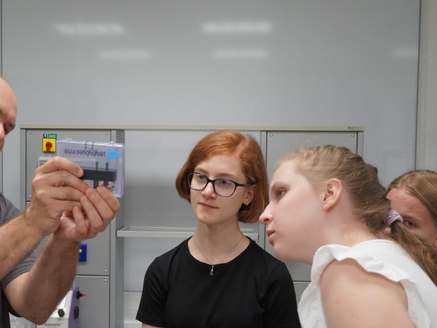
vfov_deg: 22.2
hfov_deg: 29.3
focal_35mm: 66
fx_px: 833
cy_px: 201
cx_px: 166
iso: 1000
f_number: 4.5
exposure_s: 1/160
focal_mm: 32
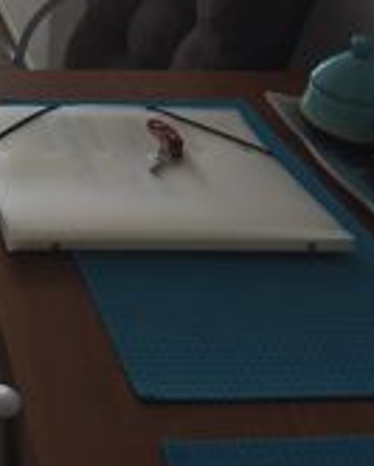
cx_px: -148
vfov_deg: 22.9
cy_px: -174
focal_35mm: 72
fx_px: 995
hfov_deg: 19.2
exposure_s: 1/544
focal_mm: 5.35
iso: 80
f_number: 1.7
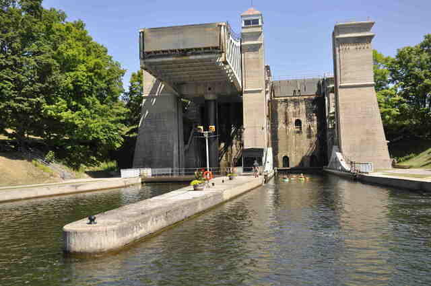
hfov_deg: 53.2
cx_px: 216
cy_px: 143
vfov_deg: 36.8
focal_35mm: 36
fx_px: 430
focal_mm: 24
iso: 200
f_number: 6.3
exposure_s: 1/500
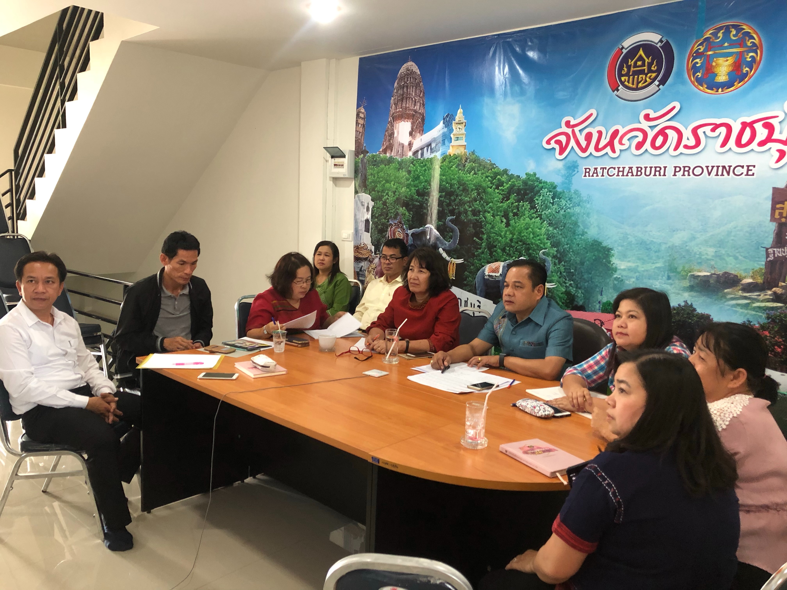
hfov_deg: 63.4
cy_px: 295
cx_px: 394
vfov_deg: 49.7
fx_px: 637
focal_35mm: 28
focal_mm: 3.99
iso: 100
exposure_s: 1/13
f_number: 1.8
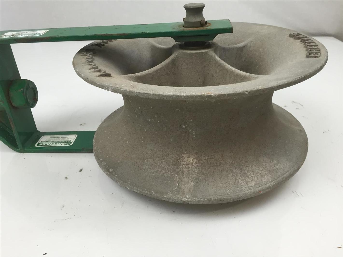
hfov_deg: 61.7
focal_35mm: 29
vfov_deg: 48.2
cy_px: 128
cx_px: 172
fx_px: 287
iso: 40
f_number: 2.2
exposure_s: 1/30
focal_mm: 4.15
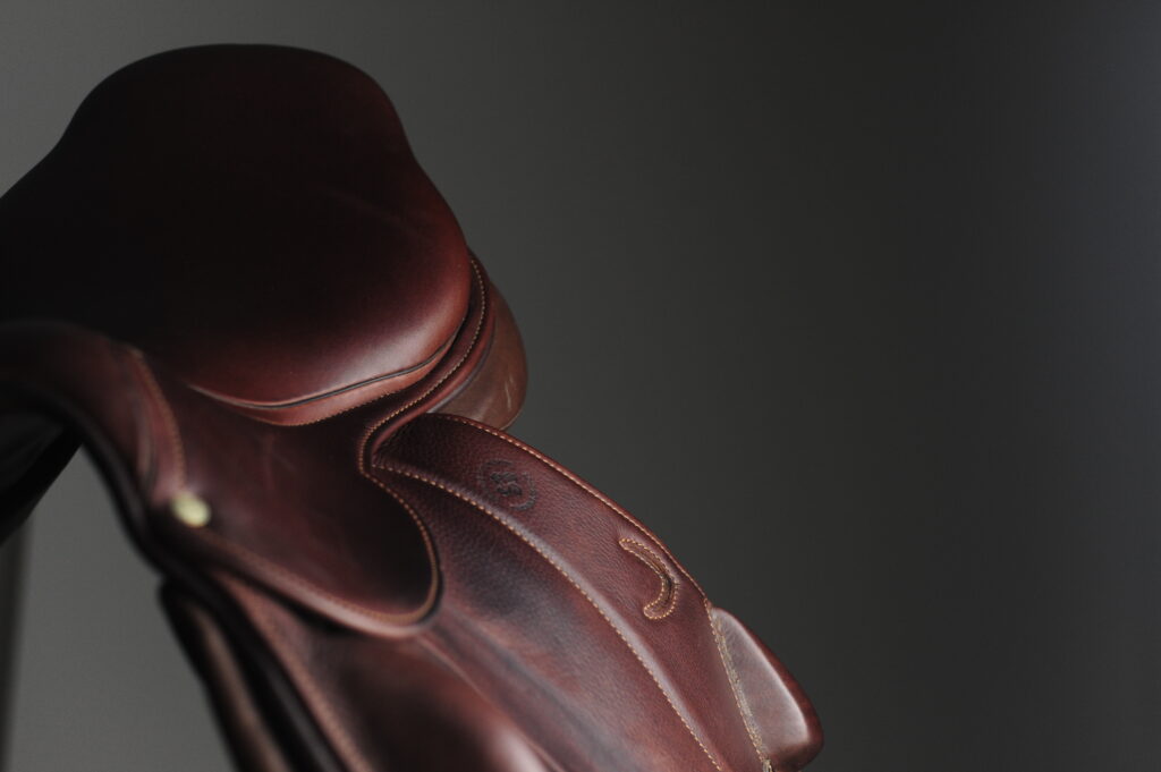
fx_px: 1611
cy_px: 386
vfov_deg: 26.9
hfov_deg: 39.6
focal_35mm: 50
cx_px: 580
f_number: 2.8
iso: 640
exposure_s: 1/160
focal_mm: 50
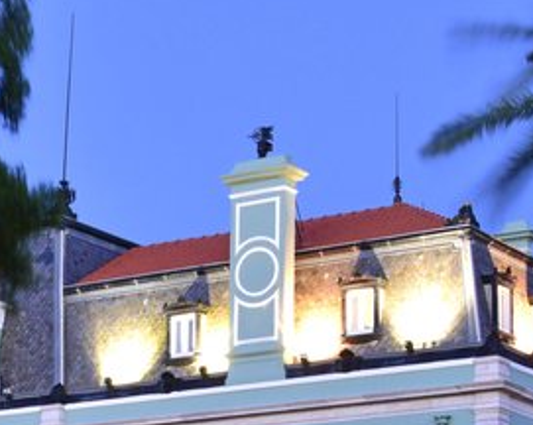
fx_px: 2127
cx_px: 77
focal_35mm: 135
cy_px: 501
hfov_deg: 14.2
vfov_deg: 11.2
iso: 400
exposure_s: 10
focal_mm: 38
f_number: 20
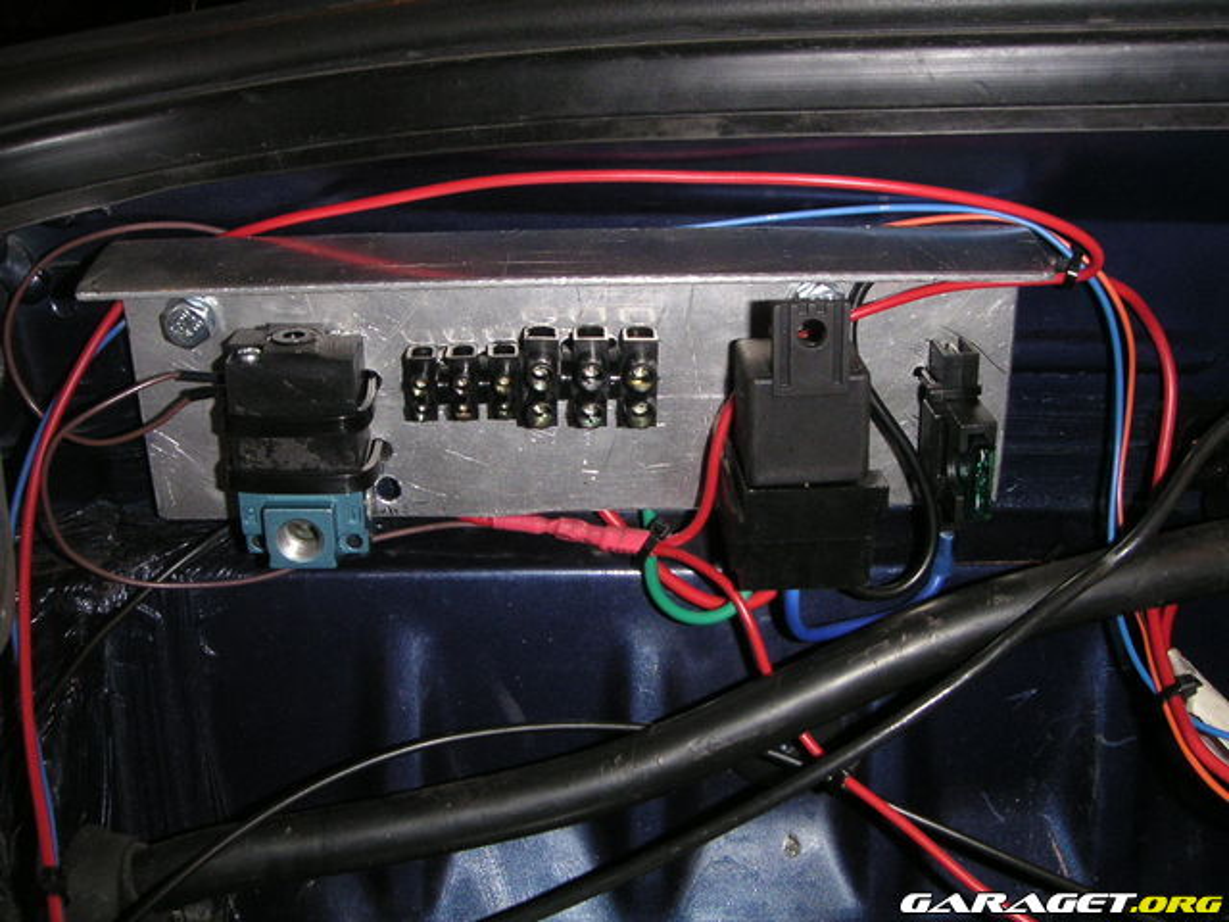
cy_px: 461
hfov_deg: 49.0
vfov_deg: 37.7
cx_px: 614
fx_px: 1349
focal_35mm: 38
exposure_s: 1/45
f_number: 6.7
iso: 160
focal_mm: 6
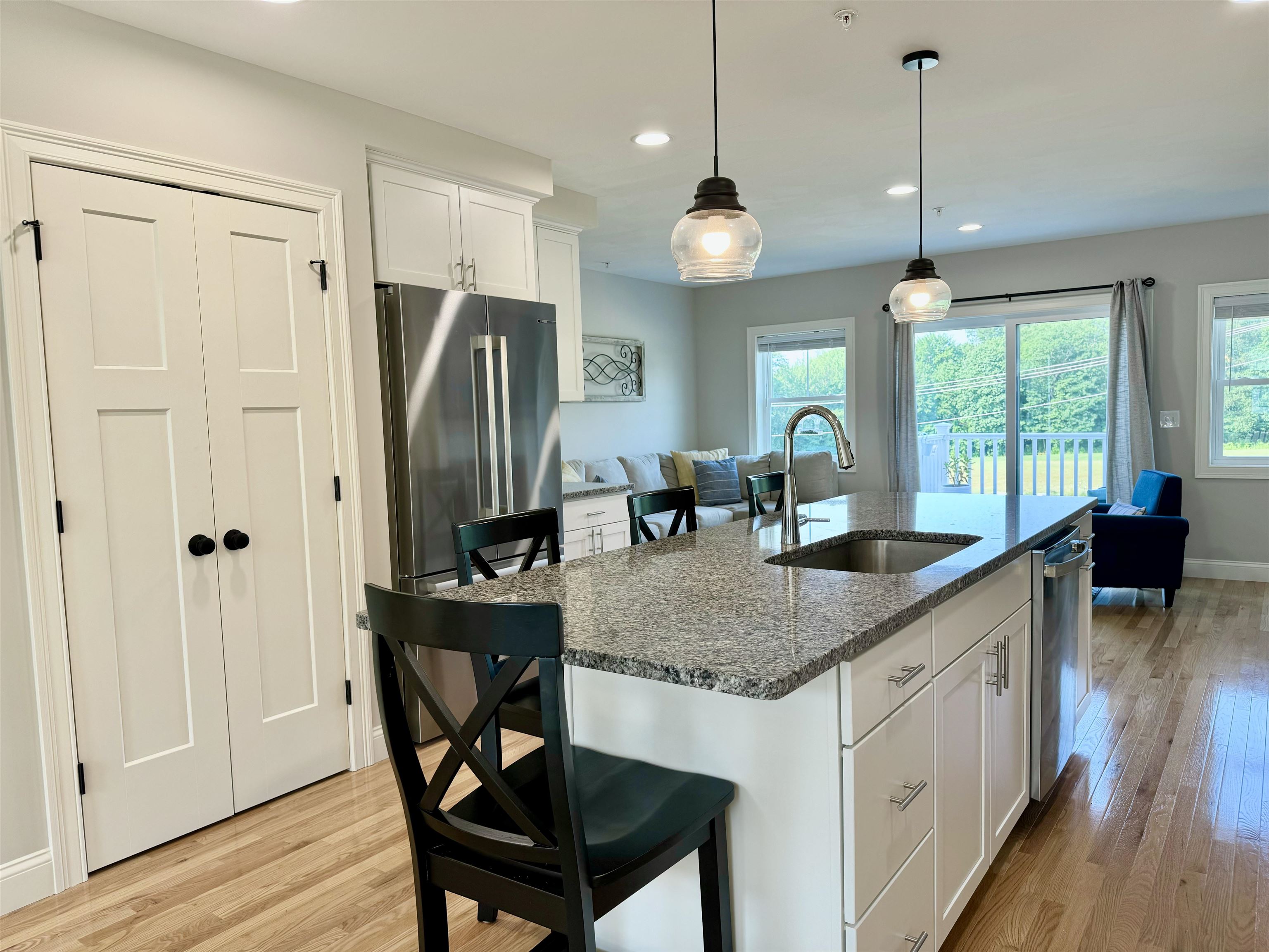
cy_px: 476
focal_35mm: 24
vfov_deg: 56.8
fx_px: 880
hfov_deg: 71.6
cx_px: 634
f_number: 1.78
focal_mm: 6.76
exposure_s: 1/120
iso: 64
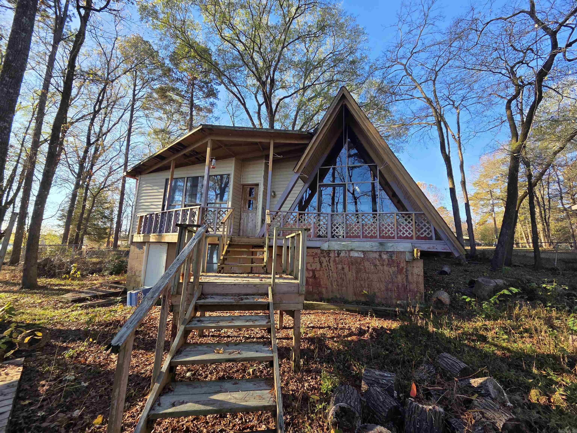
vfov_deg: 89.9
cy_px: 216
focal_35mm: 13
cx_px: 288
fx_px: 217
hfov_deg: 106.2
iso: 50
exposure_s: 1/356
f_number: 2.2
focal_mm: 2.2
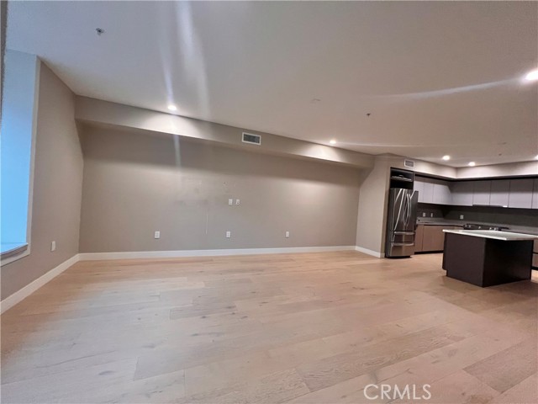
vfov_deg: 89.9
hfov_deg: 106.2
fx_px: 202
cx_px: 269
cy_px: 202
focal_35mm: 13
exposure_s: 1/60
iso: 400
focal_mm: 1.57
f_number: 1.8
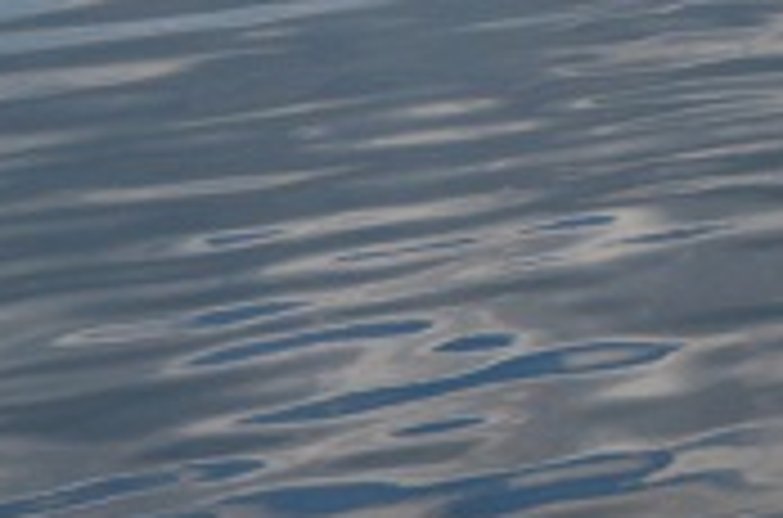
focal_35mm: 172
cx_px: 1564
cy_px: -818
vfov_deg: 7.3
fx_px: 3731
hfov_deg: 10.9
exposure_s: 1/8000
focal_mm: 20
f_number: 4
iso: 250
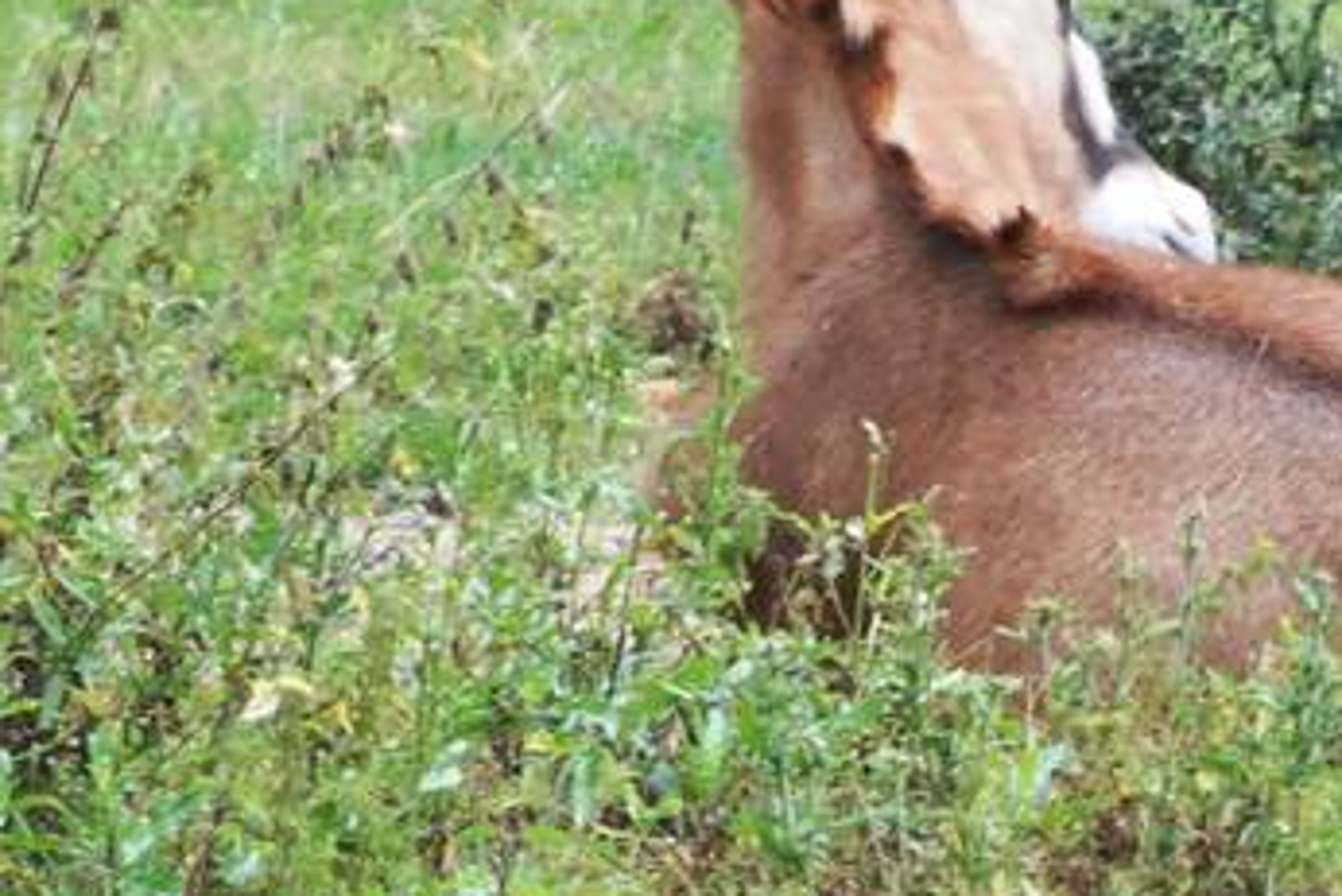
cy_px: -76
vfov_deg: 1.7
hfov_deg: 2.5
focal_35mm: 833
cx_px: 2913
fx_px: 31064
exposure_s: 1/160
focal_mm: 120
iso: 1000
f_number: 13
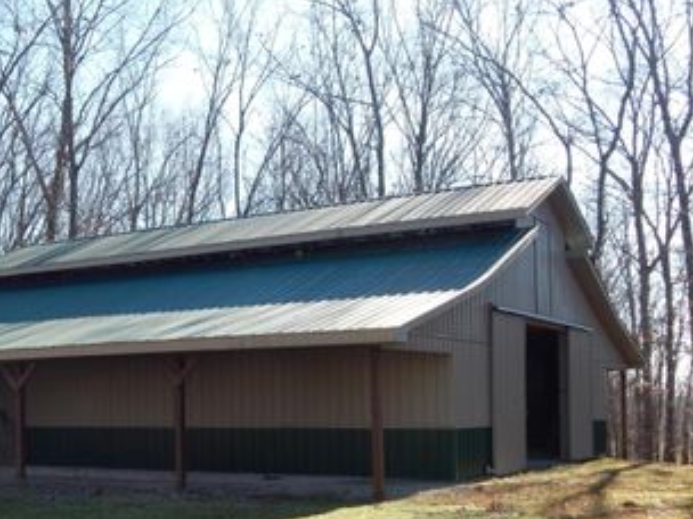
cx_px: 150
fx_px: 1021
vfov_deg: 28.3
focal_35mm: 51
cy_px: 368
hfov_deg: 36.4
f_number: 3.2
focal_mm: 5.6
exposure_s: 1/400
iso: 125
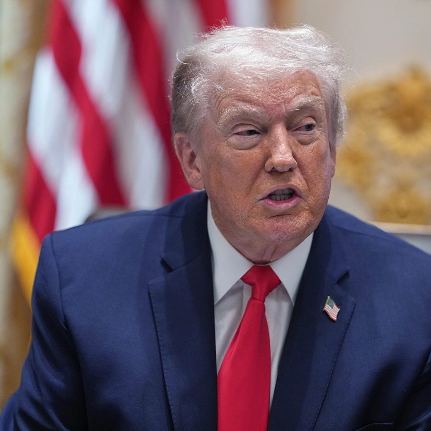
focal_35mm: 192
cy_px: 215
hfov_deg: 9.1
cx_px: 256
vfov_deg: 9.1
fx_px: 2705
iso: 2000
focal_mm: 150
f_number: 2.2
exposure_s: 1/320
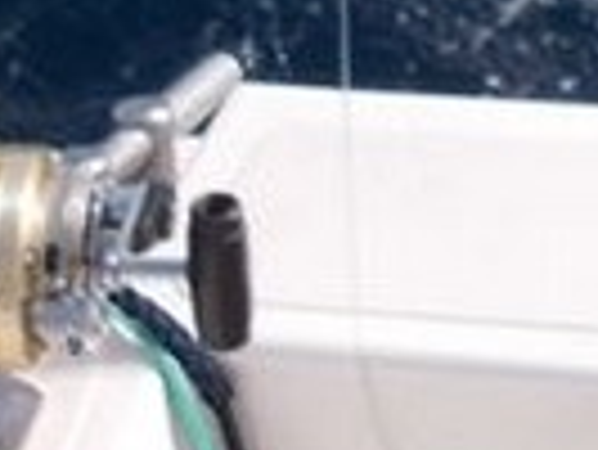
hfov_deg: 5.0
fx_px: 6709
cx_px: 1196
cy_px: -508
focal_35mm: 388
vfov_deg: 3.8
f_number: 4.8
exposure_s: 1/500
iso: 125
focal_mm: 11.6
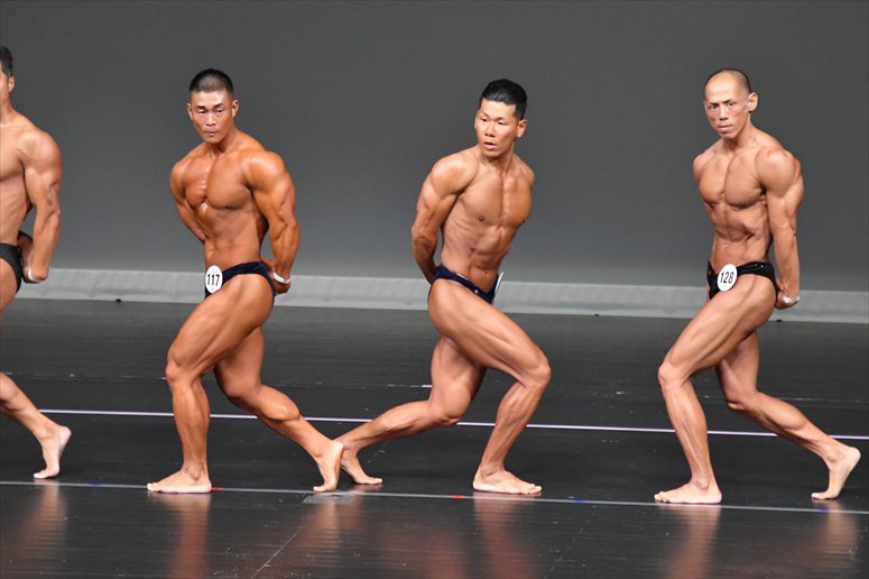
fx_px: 8324
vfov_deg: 4.0
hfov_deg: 6.0
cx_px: 434
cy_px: 290
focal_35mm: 345
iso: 5000
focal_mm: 230
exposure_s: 1/400
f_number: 5.6
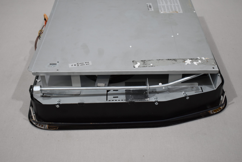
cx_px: 121
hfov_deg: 41.1
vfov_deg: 28.1
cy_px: 81
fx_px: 323
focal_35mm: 48
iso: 800
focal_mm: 32
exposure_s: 1/250
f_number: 4.5
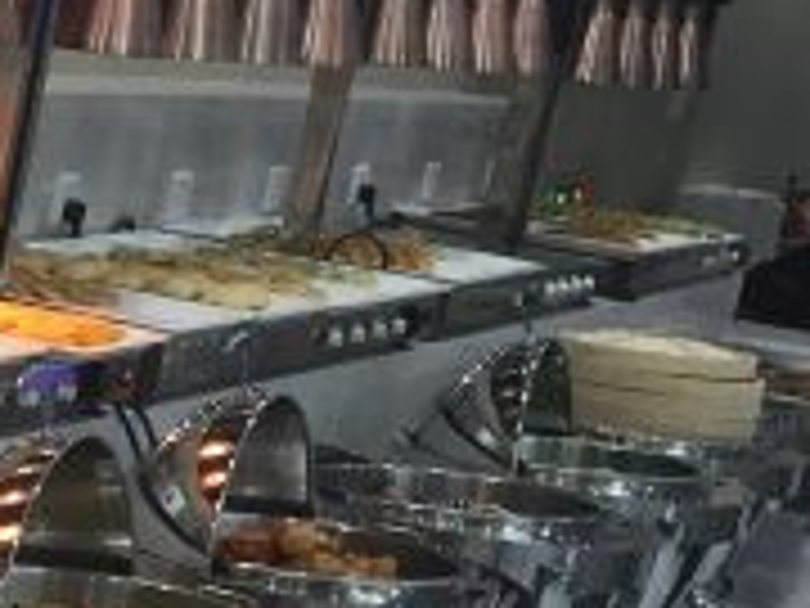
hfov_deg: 14.9
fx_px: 2644
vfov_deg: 13.0
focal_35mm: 113
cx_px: -711
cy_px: 516
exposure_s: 1/33
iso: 64
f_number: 2.2
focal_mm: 4.15
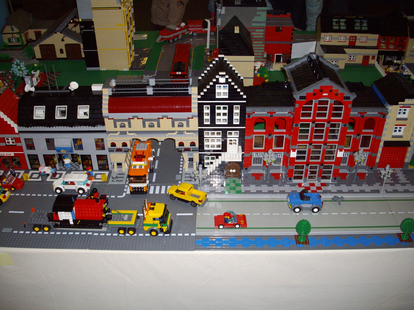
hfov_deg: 50.1
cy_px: 155
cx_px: 207
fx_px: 443
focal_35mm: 37
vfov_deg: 38.7
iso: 160
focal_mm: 6.2
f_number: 2.8
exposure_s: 1/50
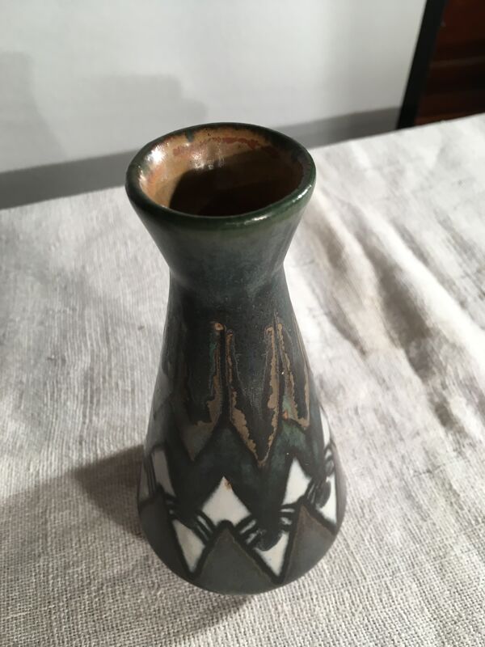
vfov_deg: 61.7
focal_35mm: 29
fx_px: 542
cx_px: 242
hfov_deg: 48.2
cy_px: 324
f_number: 2.2
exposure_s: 1/33
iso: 40
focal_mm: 4.15
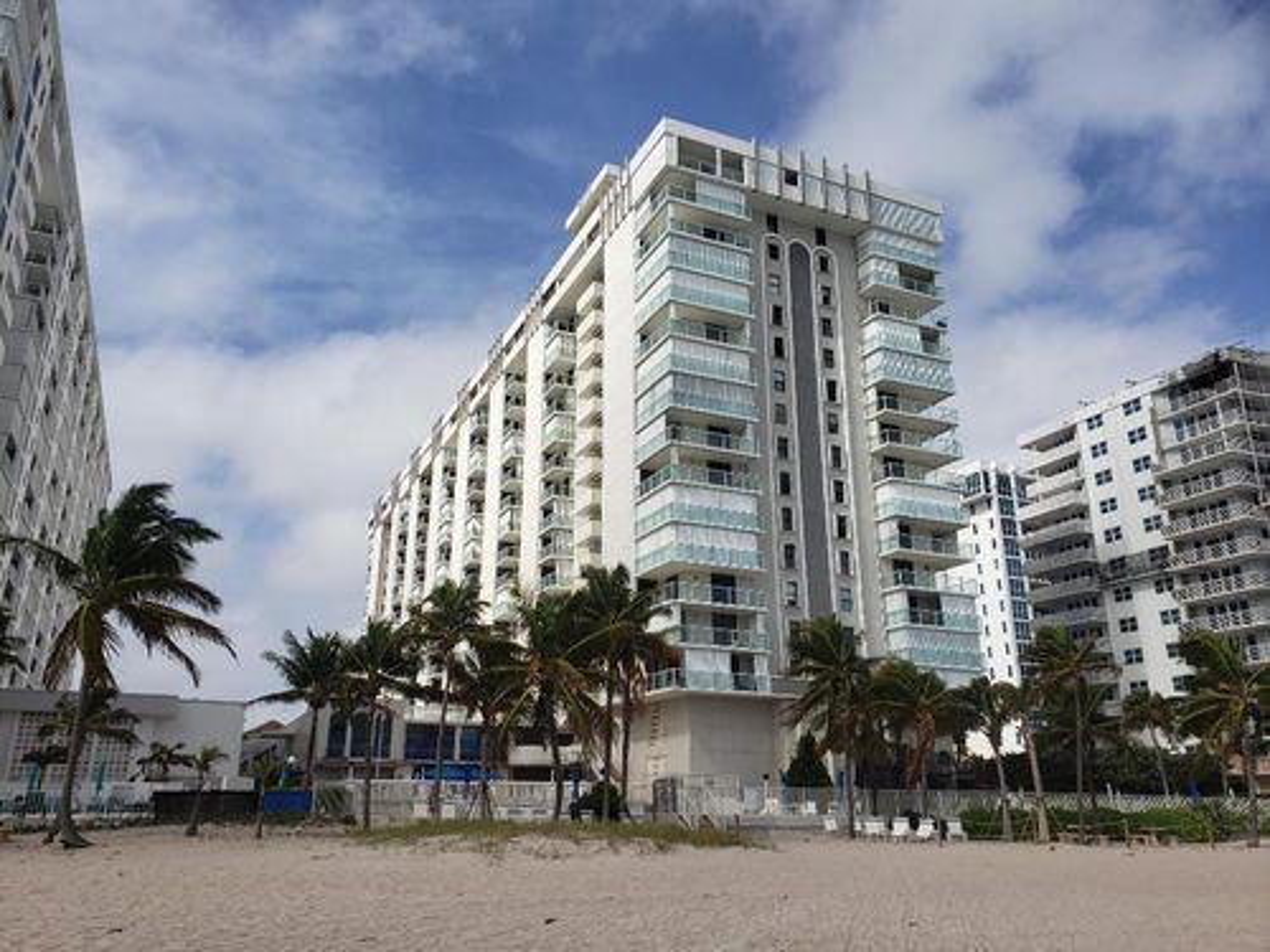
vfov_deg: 53.1
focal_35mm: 26
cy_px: 476
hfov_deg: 67.3
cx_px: 635
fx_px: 954
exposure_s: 1/2551
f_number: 2.4
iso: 50
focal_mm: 4.3
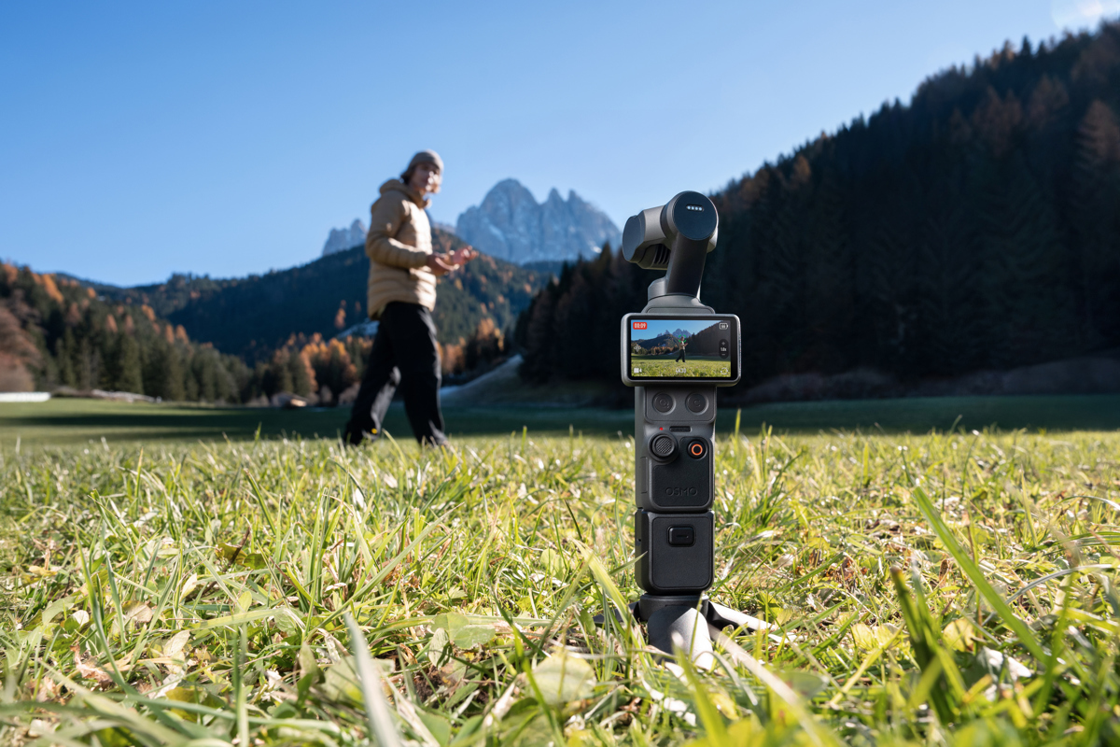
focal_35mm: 26
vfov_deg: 49.6
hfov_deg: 69.4
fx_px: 809
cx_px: 560
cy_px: 374
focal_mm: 26
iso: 320
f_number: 11
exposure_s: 1/160
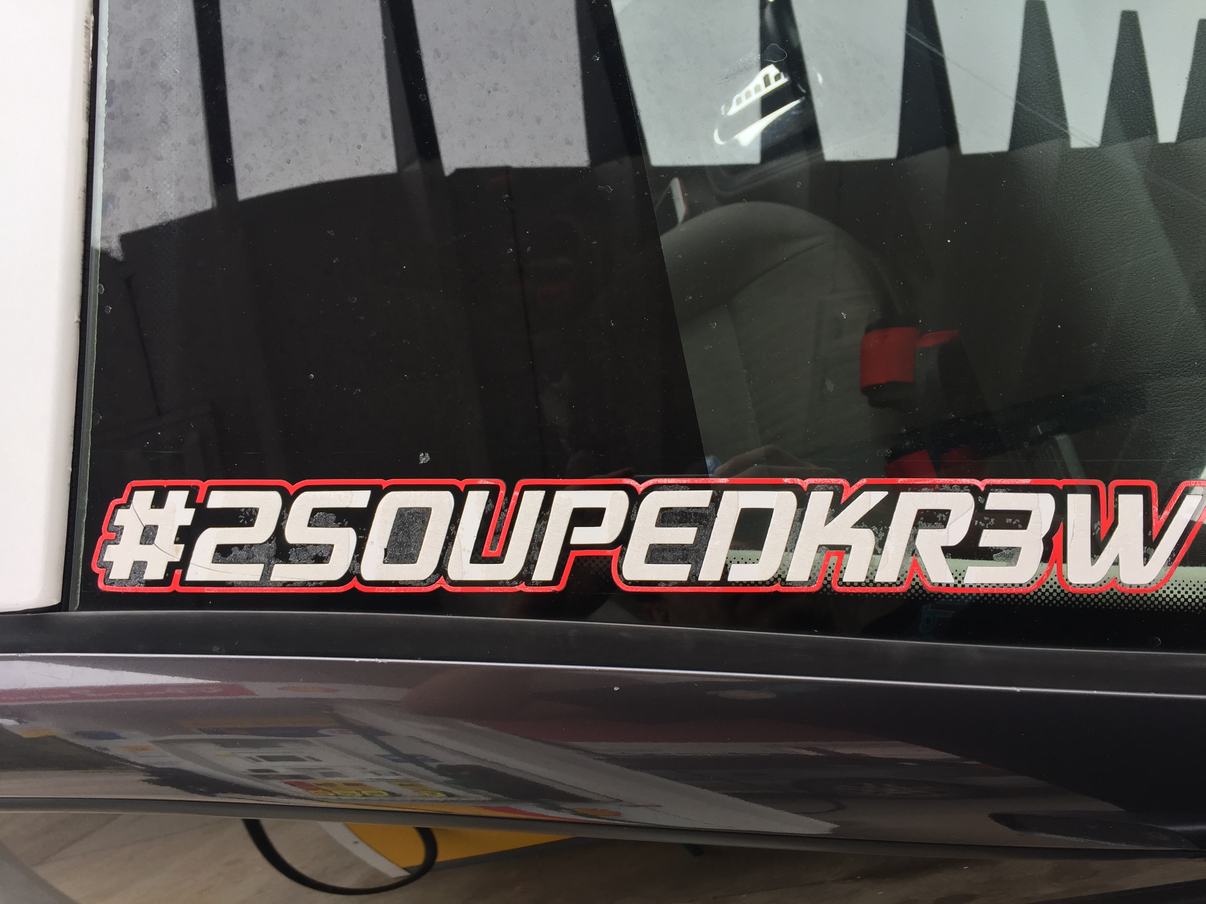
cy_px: 452
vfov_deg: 48.2
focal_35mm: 29
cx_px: 603
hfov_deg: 61.7
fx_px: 1010
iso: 32
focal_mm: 4.15
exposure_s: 1/252
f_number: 2.2
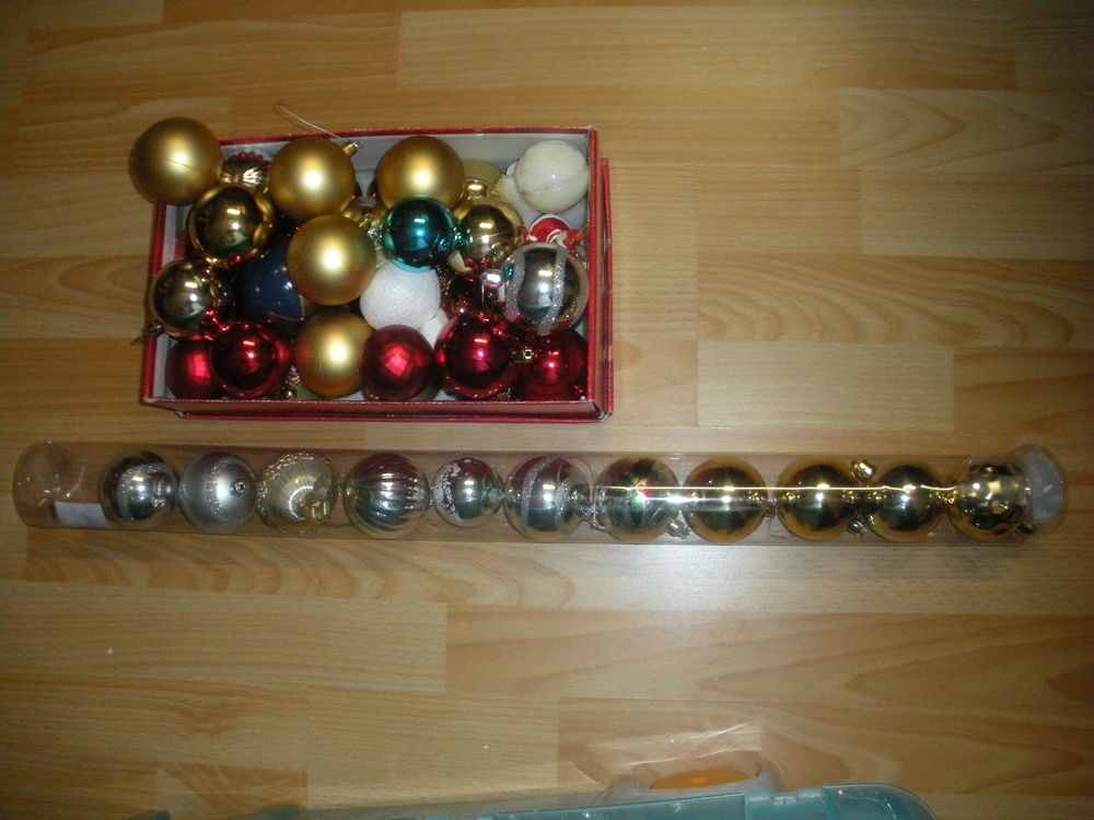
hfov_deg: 52.6
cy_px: 410
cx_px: 547
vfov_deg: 40.7
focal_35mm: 35
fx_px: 1106
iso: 400
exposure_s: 1/60
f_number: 3.5
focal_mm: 6.3
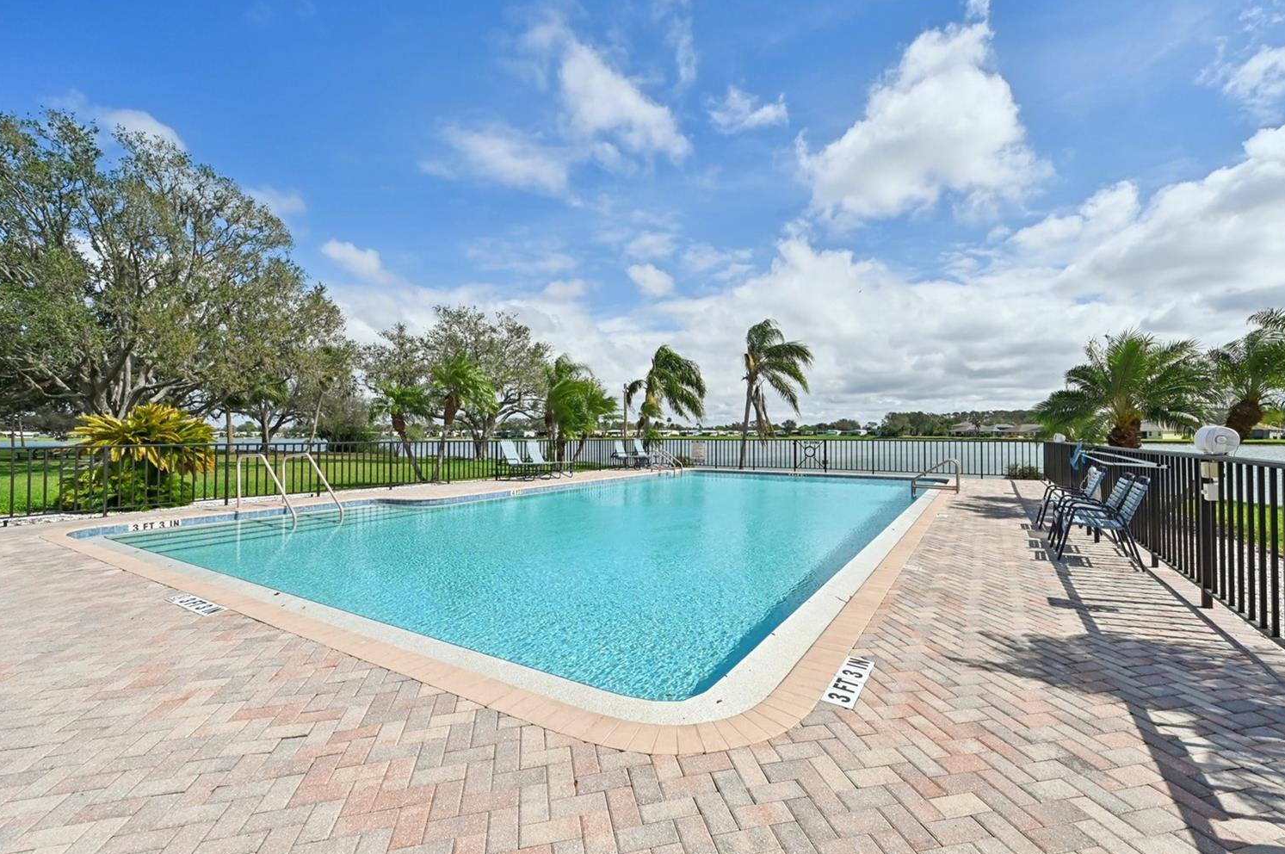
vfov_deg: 77.2
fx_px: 535
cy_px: 427
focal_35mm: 15
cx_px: 658
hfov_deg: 100.4
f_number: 8
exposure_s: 1/3200
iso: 400
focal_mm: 14
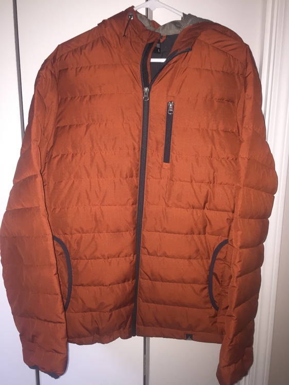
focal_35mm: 29
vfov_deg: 61.6
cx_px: 144
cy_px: 192
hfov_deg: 48.3
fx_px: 323
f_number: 2.2
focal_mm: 4.15
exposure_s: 1/16
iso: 125
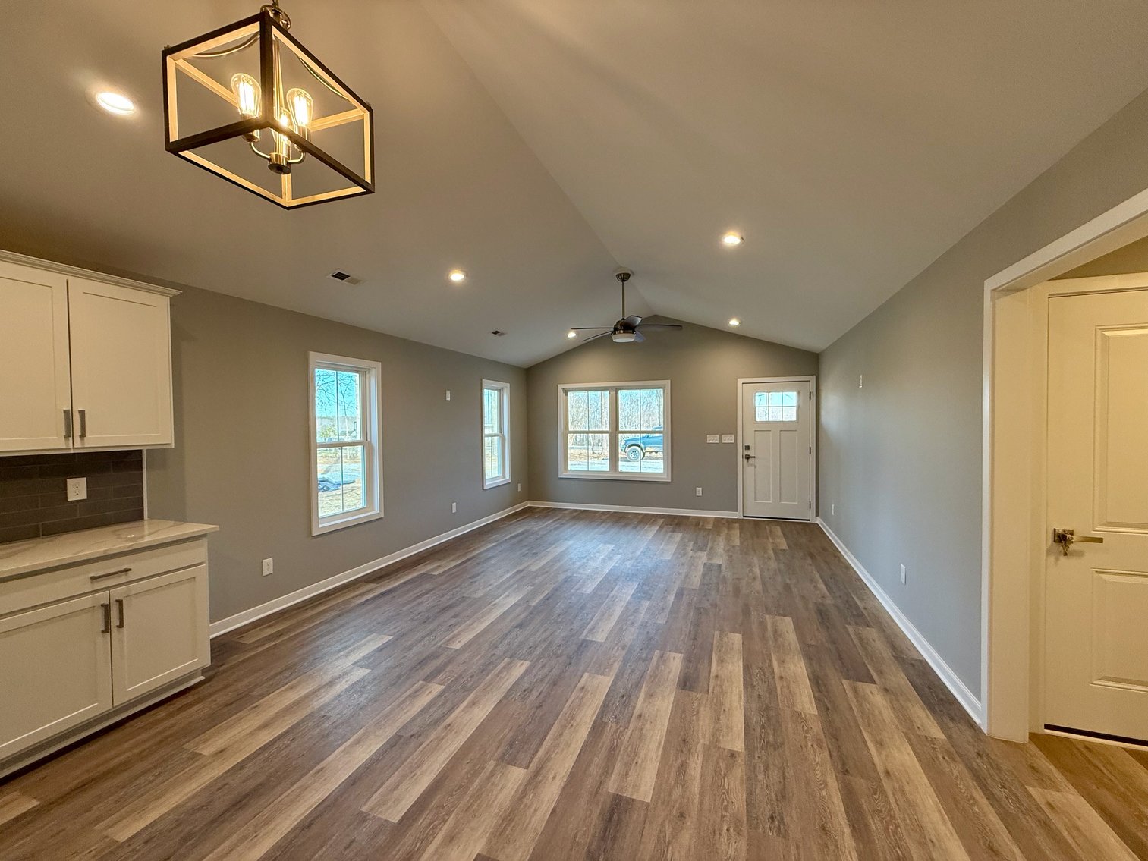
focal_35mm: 14
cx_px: 574
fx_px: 464
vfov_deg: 85.7
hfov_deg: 102.1
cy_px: 430
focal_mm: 2.22
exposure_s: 1/120
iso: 160
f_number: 2.2
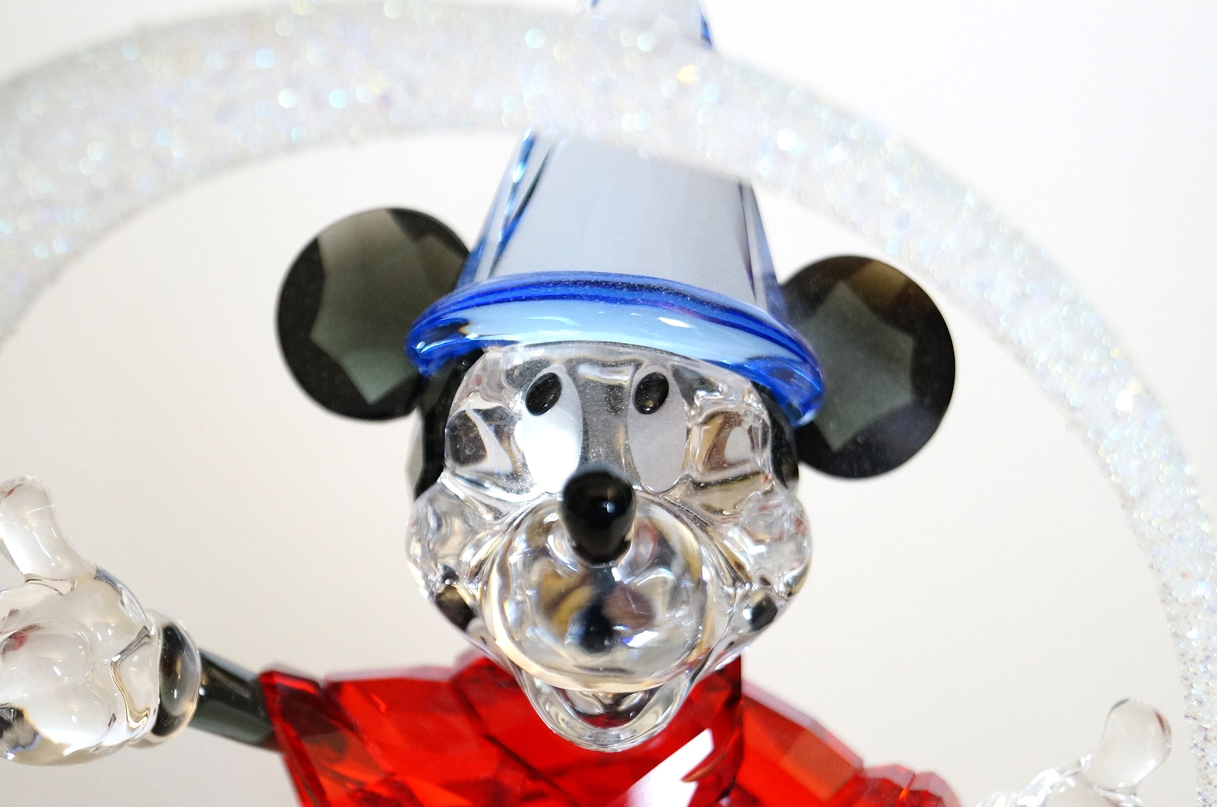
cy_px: 404
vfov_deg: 16.5
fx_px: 2785
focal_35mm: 82
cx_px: 608
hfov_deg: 24.7
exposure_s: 1/100
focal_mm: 55
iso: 2000
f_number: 5.6
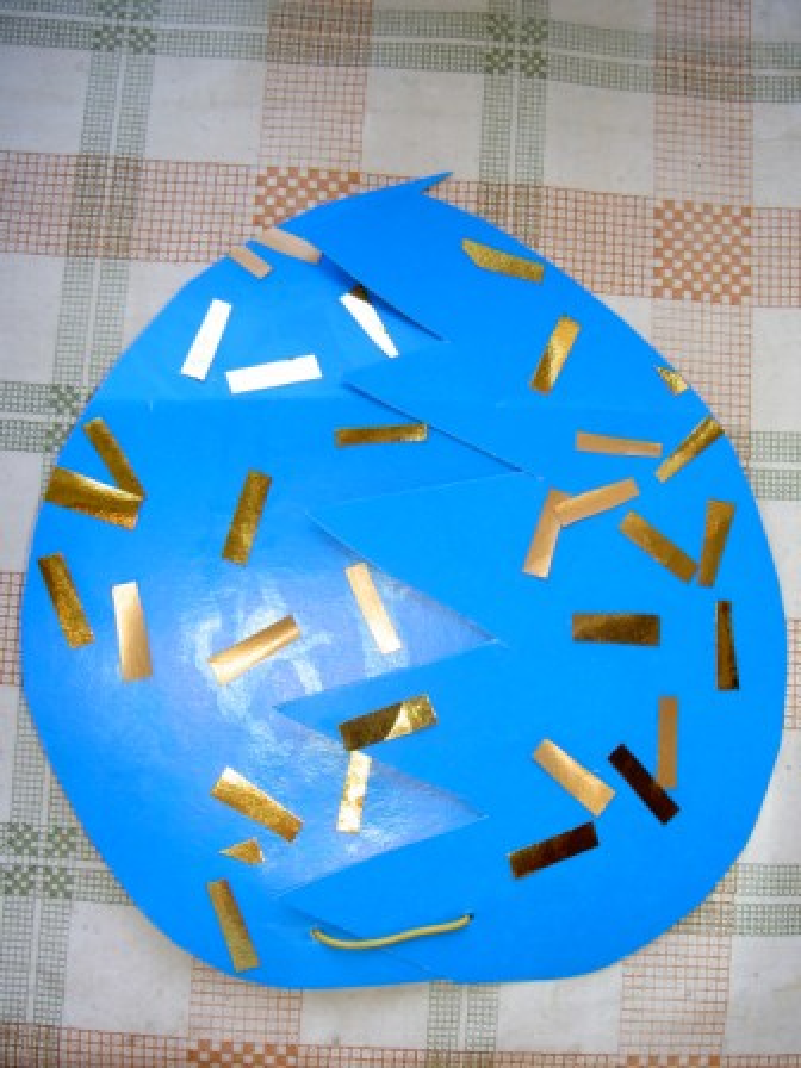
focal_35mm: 39
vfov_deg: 47.9
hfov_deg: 36.8
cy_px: 534
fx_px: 1203
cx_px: 400
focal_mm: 8
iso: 100
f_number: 2.8
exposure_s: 1/60
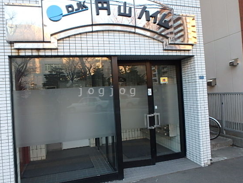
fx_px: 168
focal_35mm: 24
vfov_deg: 56.8
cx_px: 108
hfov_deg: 71.4
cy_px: 91
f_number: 3.5
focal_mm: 3.7
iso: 200
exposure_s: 1/60
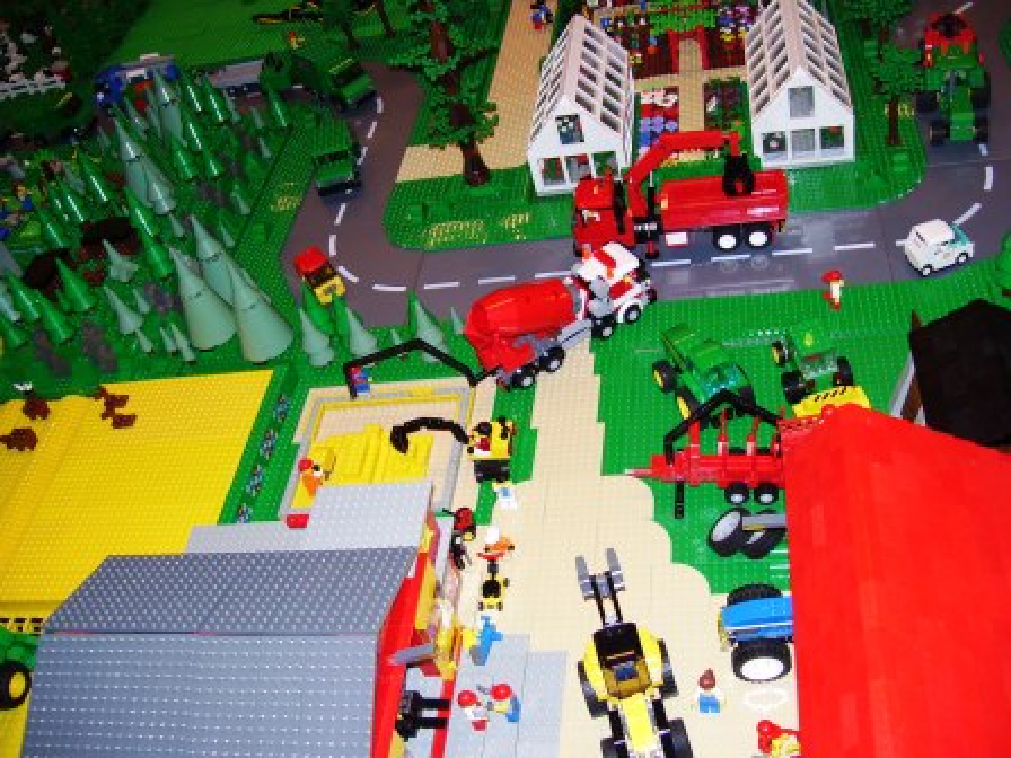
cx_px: 506
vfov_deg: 39.7
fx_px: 1051
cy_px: 379
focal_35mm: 36
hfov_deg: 51.4
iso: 80
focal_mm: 6
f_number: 2.7
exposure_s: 1/60
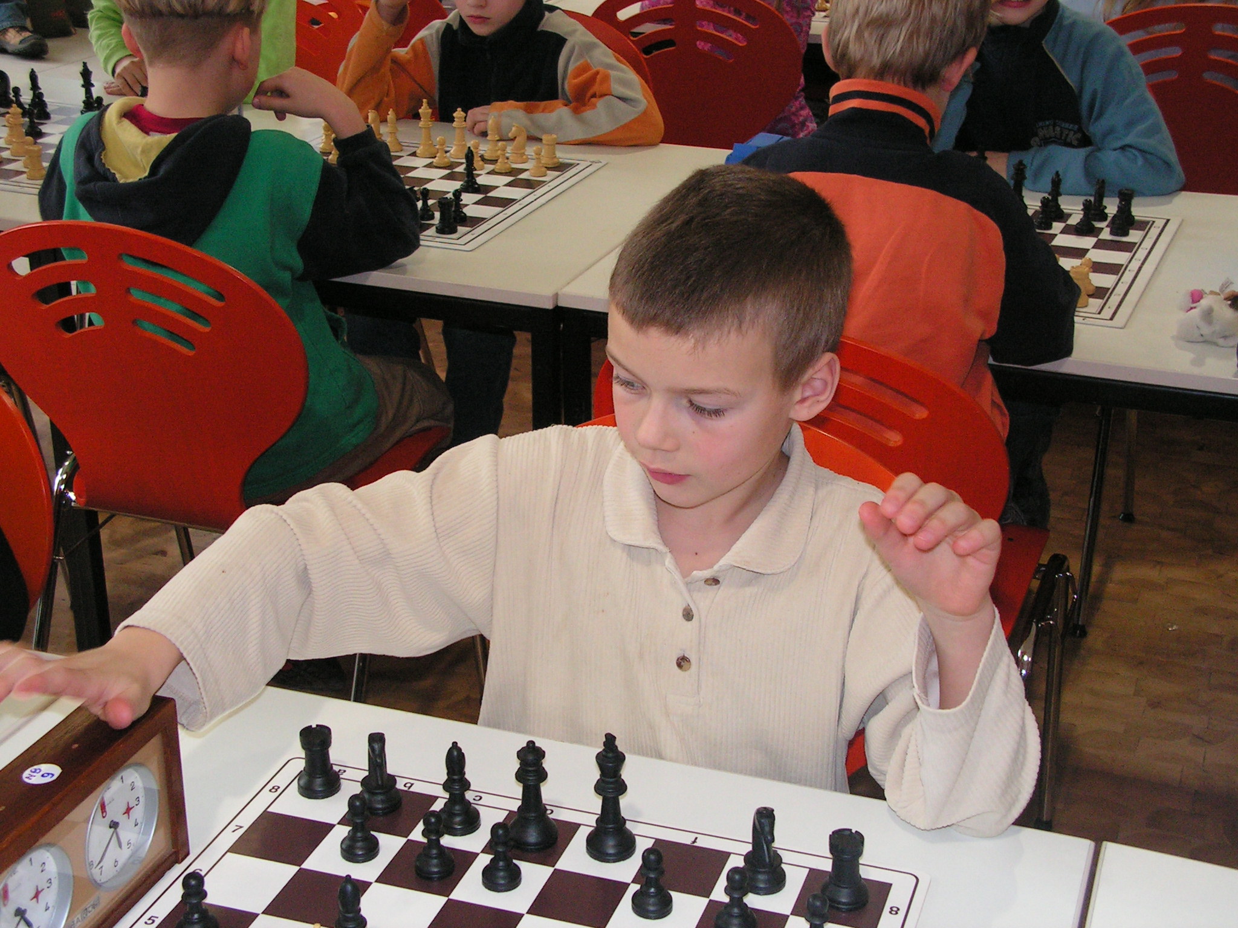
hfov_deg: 37.5
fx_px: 1824
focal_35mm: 51
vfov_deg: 28.6
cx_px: 619
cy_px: 464
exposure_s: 1/60
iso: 200
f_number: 3.2
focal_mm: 8.6
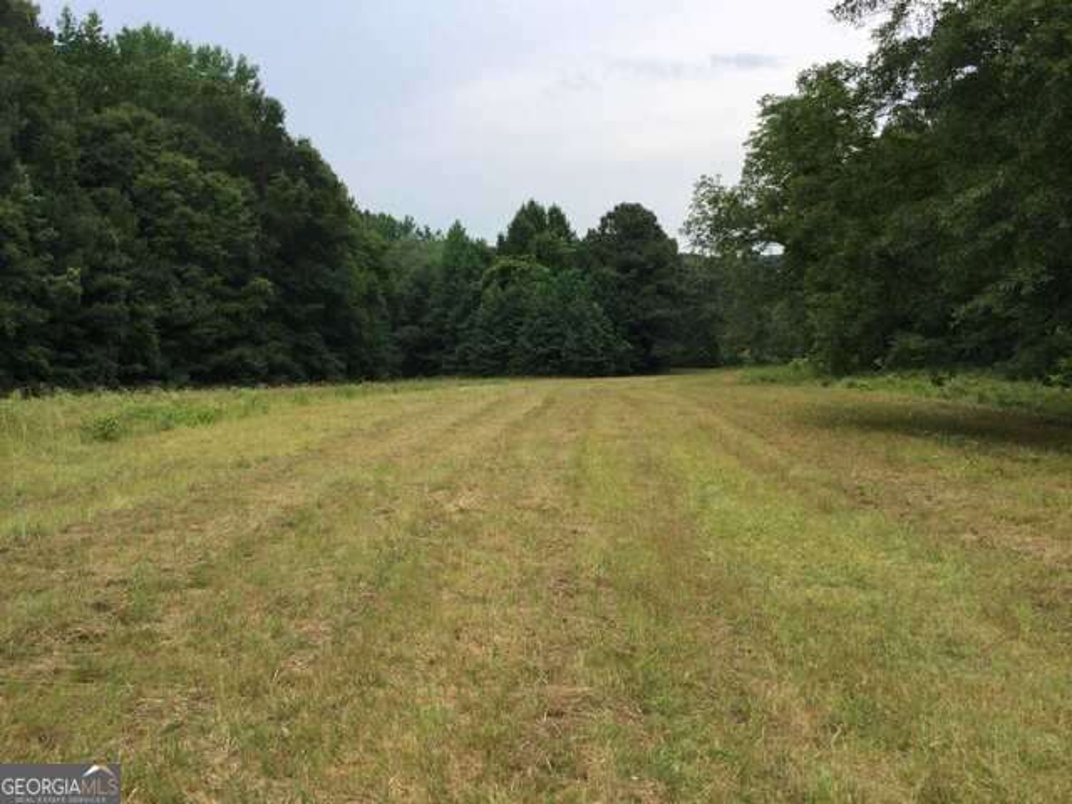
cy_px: 402
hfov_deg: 58.4
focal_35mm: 31
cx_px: 536
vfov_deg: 45.4
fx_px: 960
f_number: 2.4
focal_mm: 3.3
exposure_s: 1/500
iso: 25
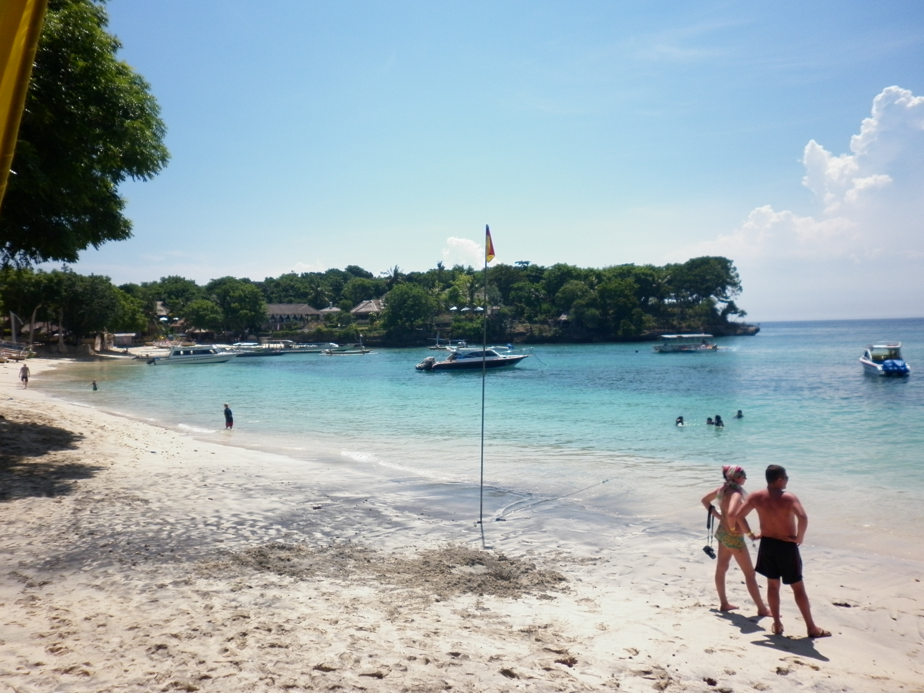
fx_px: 747
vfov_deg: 49.7
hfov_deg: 63.4
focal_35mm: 28
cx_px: 462
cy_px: 346
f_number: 7.1
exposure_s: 1/320
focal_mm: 5
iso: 80
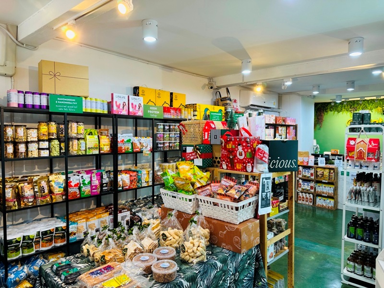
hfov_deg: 71.6
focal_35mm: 24
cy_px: 144
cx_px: 192
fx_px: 266
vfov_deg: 56.8
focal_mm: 6.86
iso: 125
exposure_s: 1/50
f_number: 1.78
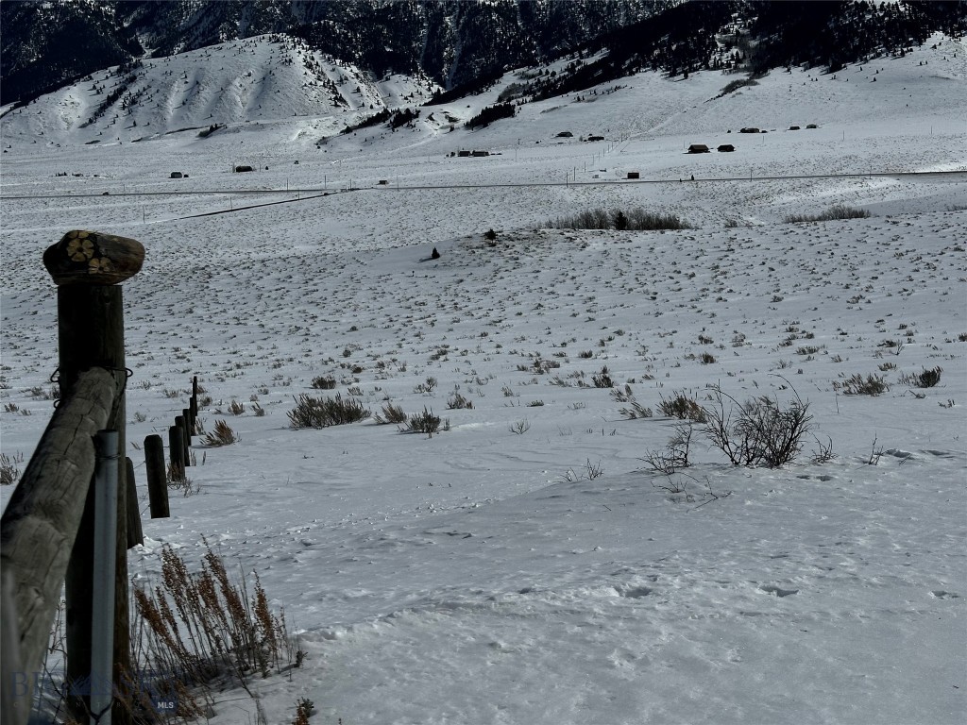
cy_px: 362
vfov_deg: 30.3
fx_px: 1341
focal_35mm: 48
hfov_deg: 39.7
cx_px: 484
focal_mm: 6.86
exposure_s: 1/18868
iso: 64
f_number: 1.78
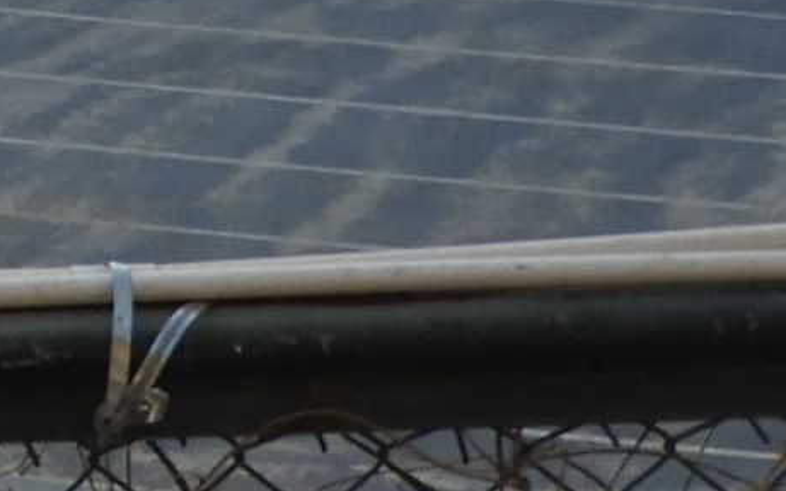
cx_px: -1833
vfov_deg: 3.5
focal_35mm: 375
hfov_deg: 5.2
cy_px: -474
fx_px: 8032
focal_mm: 9
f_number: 4
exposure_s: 1/100
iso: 100
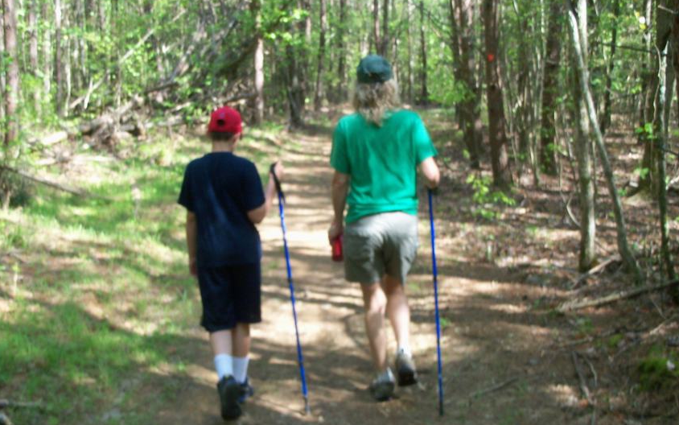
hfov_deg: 48.1
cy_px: 259
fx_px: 759
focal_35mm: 41
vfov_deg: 31.2
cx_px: 307
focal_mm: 6.3
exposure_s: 1/50
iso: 64
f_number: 3
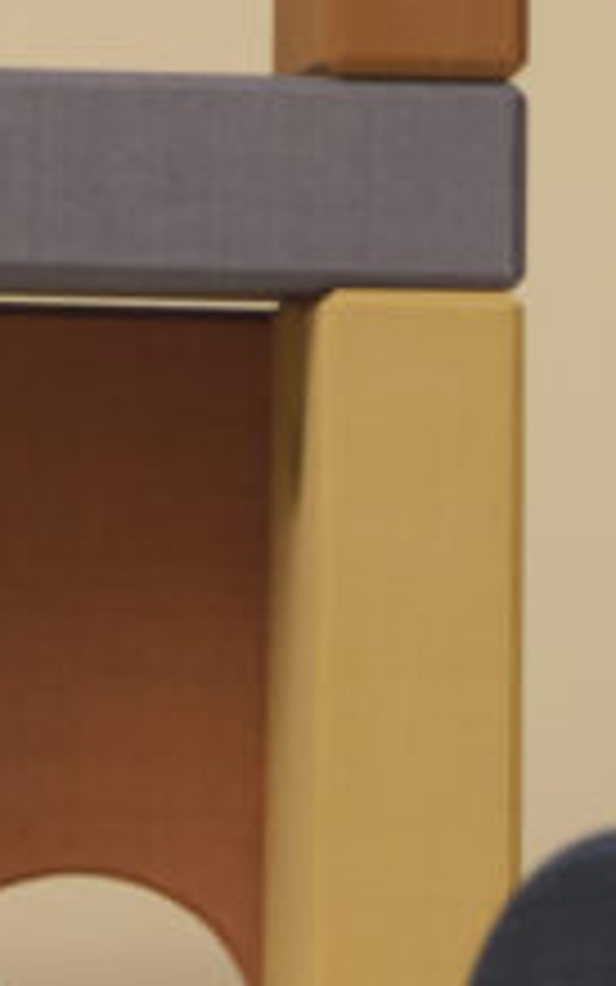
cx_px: 45
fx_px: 6550
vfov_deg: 7.9
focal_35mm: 244
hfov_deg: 5.4
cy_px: -1486
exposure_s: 1/250
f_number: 5.6
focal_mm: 23
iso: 800
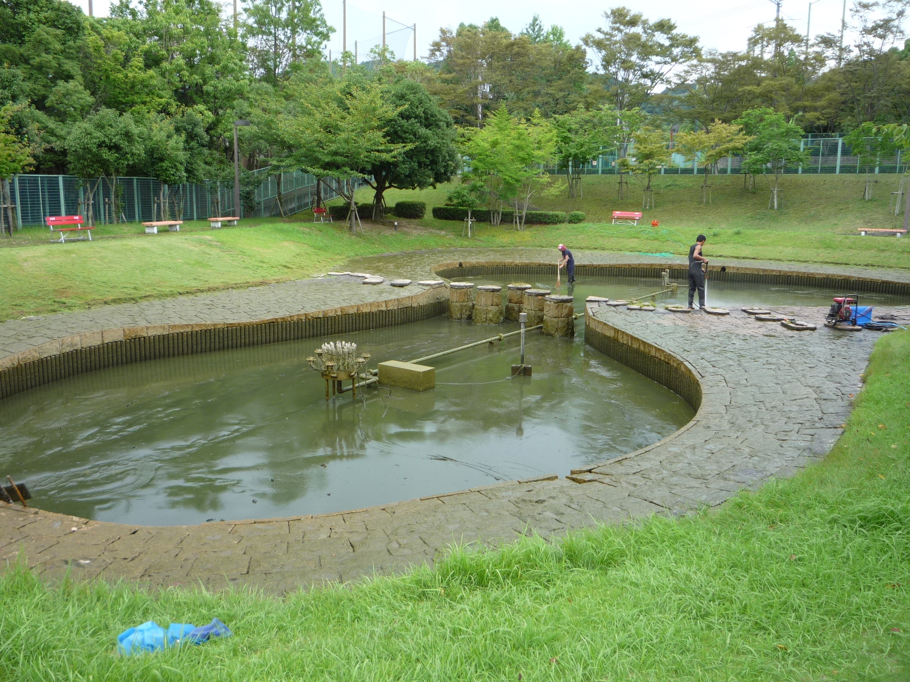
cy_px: 341
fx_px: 789
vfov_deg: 46.8
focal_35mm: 30
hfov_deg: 60.0
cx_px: 455
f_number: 4
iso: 100
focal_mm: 5.2
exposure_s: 1/125
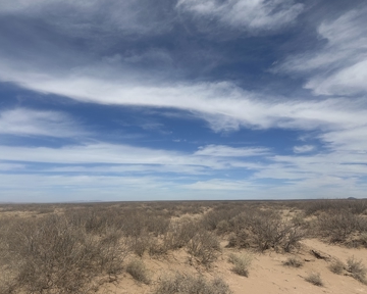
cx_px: 178
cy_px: 144
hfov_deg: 66.0
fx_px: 282
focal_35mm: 26
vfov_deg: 54.9
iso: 80
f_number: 1.78
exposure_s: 1/12048
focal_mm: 6.86
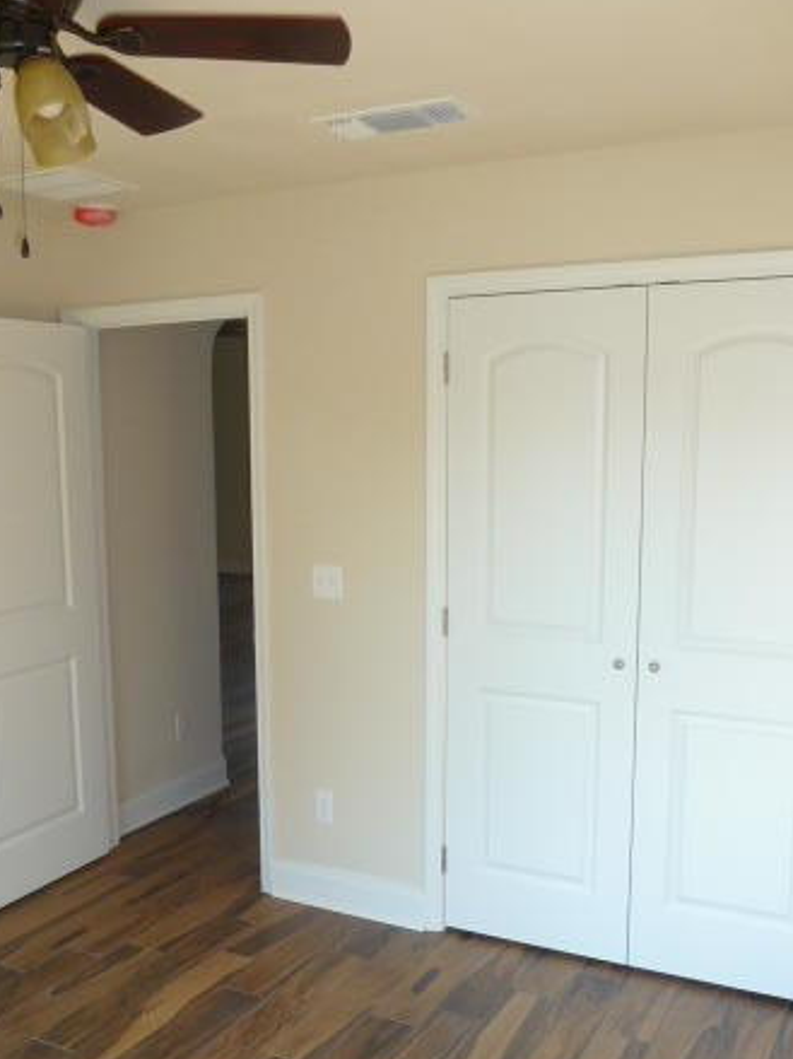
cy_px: 586
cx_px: 333
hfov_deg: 40.6
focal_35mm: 35
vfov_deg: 52.5
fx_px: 1070
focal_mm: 4.3
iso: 100
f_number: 3.3
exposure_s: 1/80
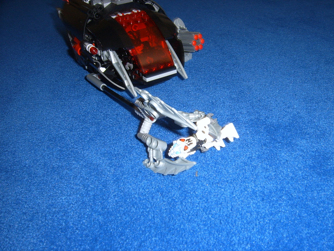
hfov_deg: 52.6
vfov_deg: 40.7
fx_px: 338
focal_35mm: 35
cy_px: 126
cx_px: 167
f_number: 5.8
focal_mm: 5.8
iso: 69
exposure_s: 1/30
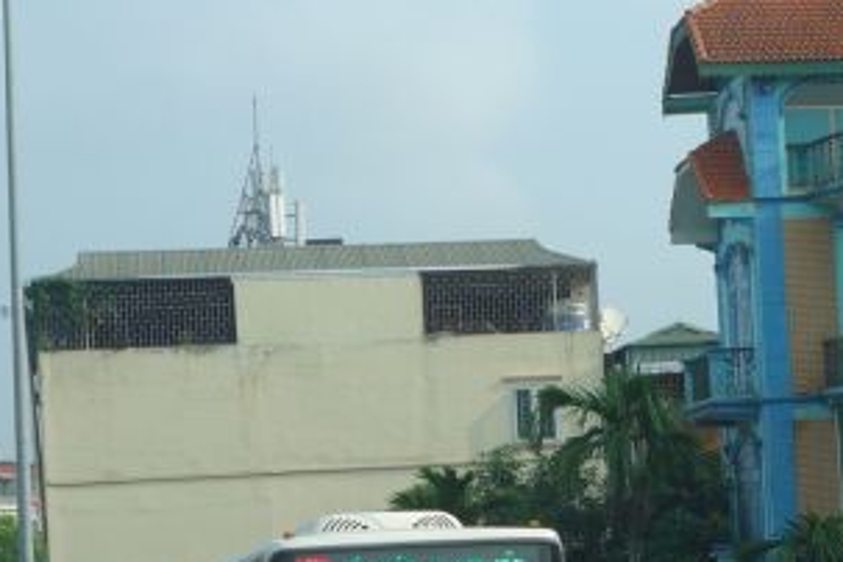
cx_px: 740
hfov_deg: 16.3
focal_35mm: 124
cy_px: 494
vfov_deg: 11.0
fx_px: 2903
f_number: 5.6
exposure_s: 1/320
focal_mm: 17.4
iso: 125
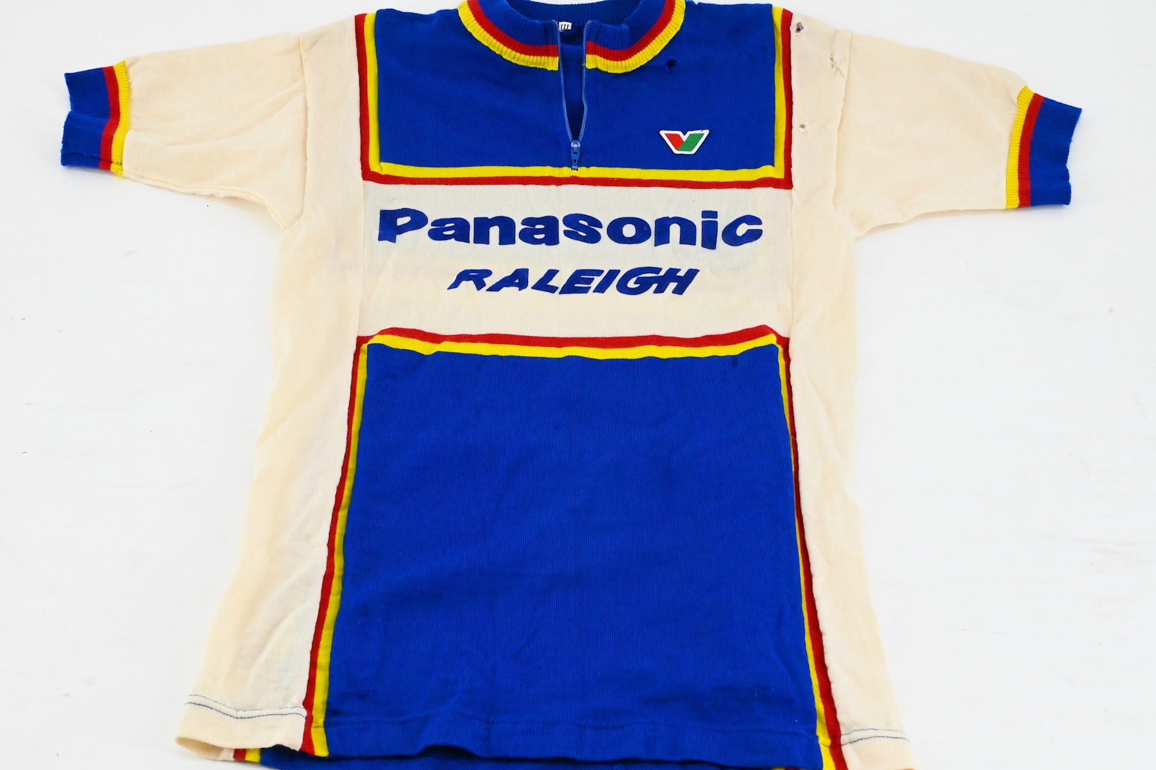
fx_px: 2247
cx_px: 578
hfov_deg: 28.9
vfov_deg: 19.4
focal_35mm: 70
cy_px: 385
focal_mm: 70
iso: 18000
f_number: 16
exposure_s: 1/400
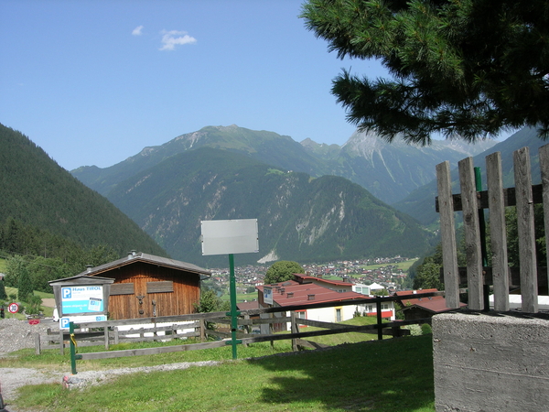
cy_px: 206
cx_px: 274
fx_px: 603
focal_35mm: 38
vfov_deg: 37.7
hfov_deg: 49.0
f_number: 4.8
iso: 64
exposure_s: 1/508
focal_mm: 7.8
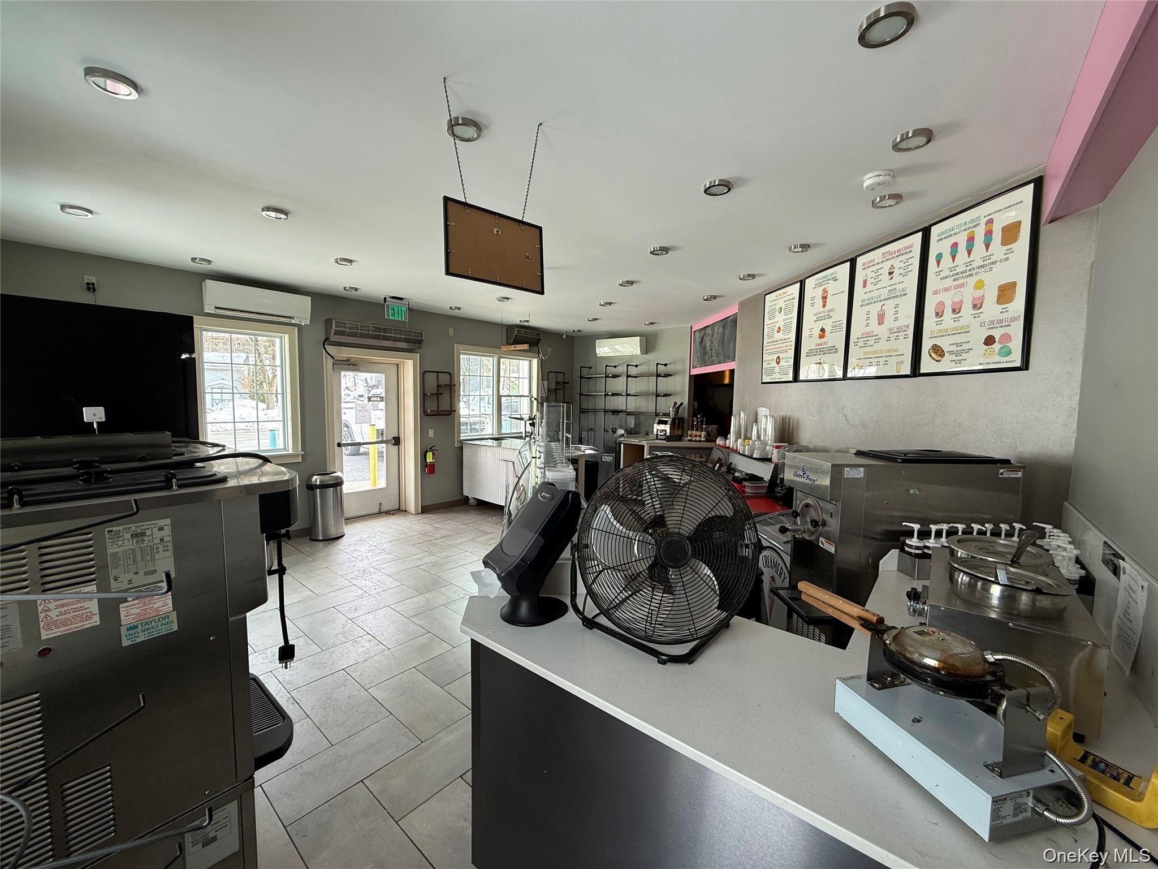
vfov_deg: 85.7
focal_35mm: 14
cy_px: 434
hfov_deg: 102.1
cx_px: 579
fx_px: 468
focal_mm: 2.22
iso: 80
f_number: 2.2
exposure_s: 1/99
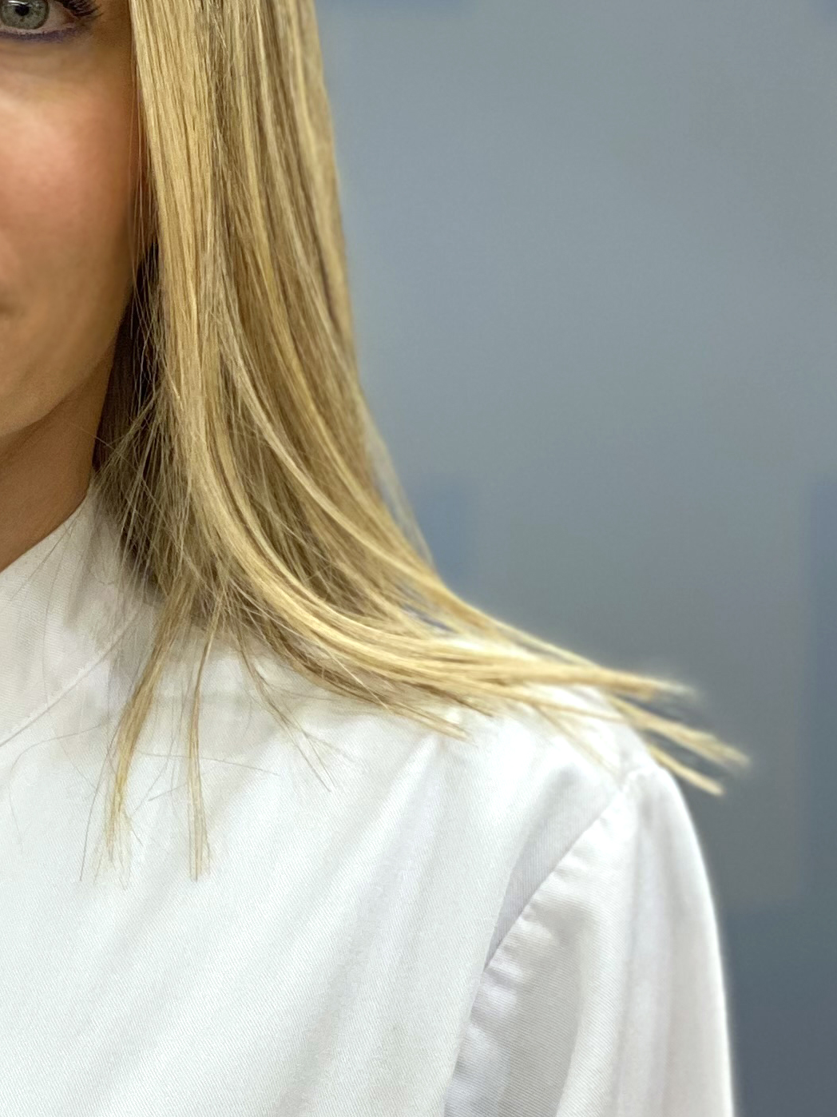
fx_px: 4837
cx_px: -314
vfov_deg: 13.1
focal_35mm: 150
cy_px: 869
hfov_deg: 9.7
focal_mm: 6
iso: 125
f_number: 2
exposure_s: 1/100
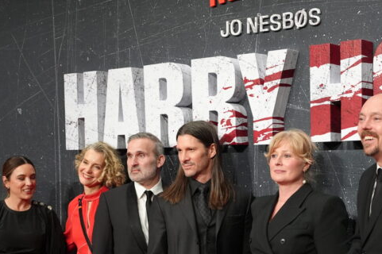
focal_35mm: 72
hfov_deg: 27.9
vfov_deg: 18.7
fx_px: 763
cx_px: 263
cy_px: 204
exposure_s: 1/160
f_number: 4
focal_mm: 35
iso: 4000
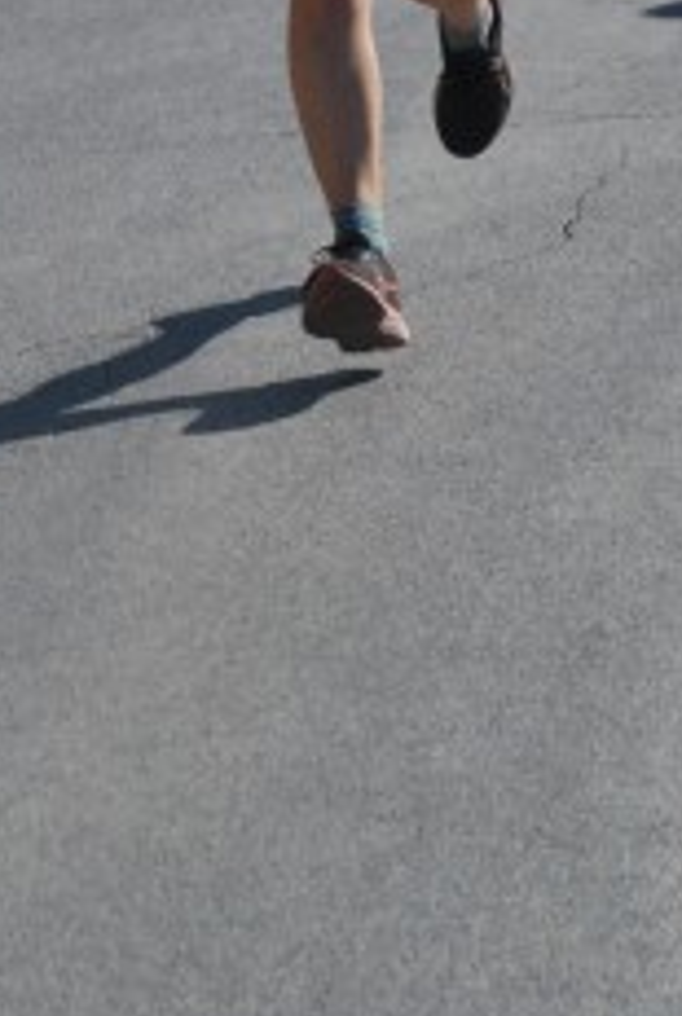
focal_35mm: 242
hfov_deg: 5.7
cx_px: 231
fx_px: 6846
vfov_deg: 8.4
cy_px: -211
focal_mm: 62
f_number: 8
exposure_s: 1/2000
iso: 1000
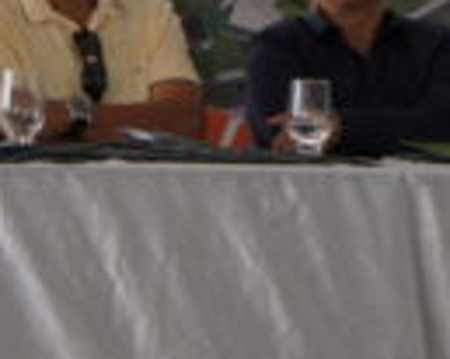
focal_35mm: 185
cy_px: -26
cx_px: 253
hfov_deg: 10.4
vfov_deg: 8.3
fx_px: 2468
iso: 400
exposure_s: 1/160
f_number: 4
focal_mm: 25
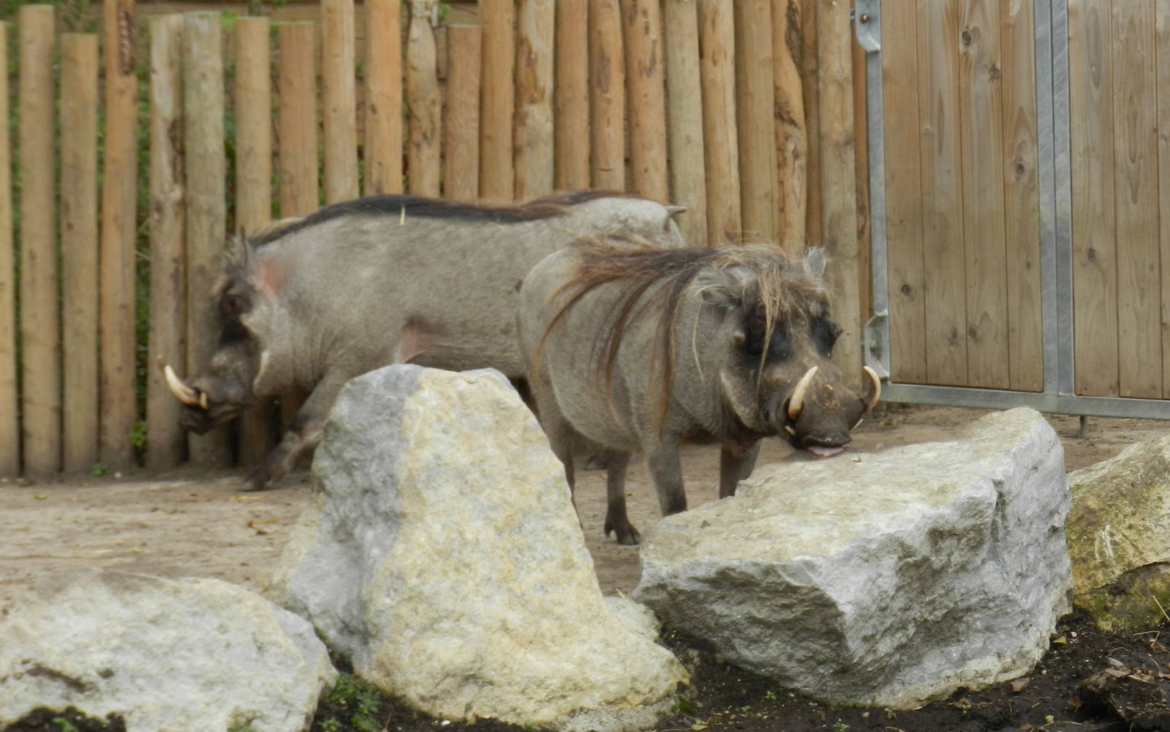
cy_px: 353
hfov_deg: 9.2
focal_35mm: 229
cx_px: 586
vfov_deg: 5.7
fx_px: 7302
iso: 160
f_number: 5.6
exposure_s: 1/250
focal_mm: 38.2
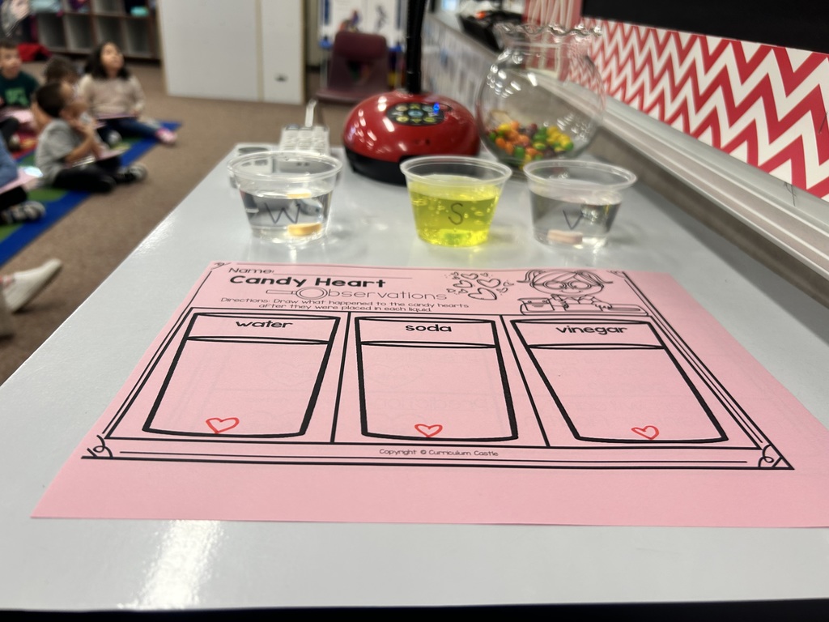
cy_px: 311
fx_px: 623
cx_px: 414
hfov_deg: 67.3
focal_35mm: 26
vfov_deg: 53.1
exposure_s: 1/61
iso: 50
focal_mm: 5.7
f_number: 1.5
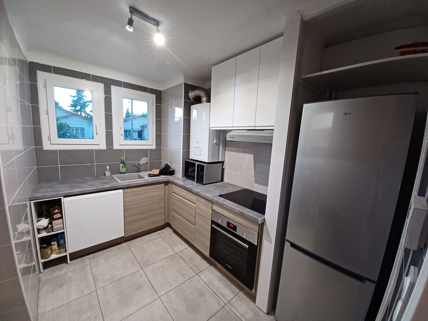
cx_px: 214
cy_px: 160
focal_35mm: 13
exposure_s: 1/25
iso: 200
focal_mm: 1.42
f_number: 2.2
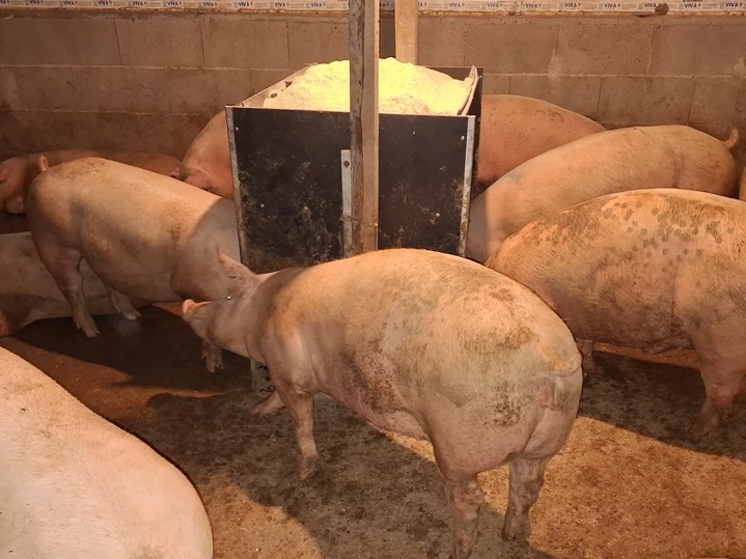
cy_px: 347
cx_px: 388
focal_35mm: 32
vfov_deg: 43.8
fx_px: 690
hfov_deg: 56.8
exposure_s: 1/25
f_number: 1.8
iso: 400
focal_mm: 5.54
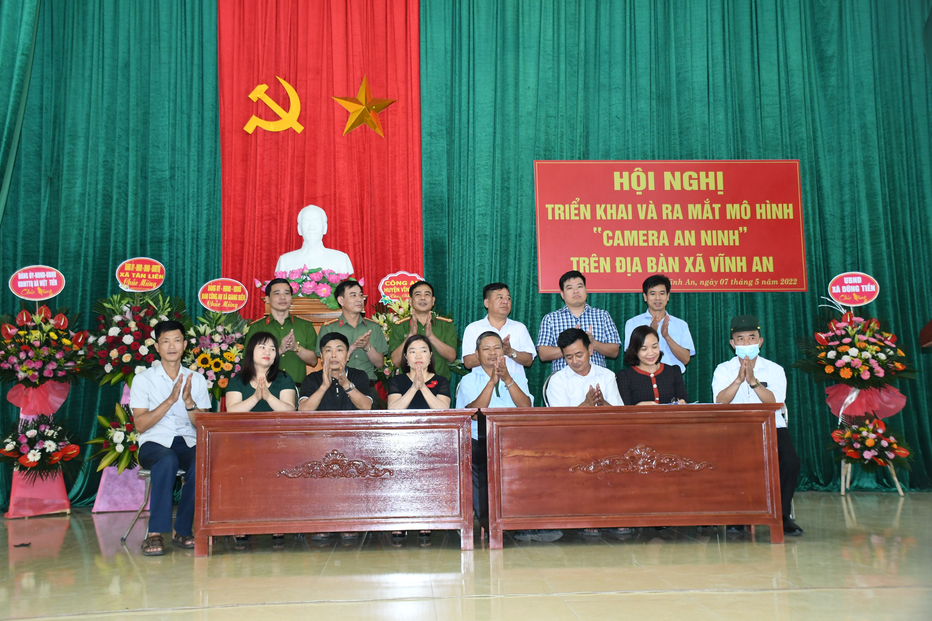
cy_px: 310
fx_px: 1010
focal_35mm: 39
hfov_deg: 49.6
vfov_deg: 34.2
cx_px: 466
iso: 1250
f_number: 4
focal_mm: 26
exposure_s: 1/200
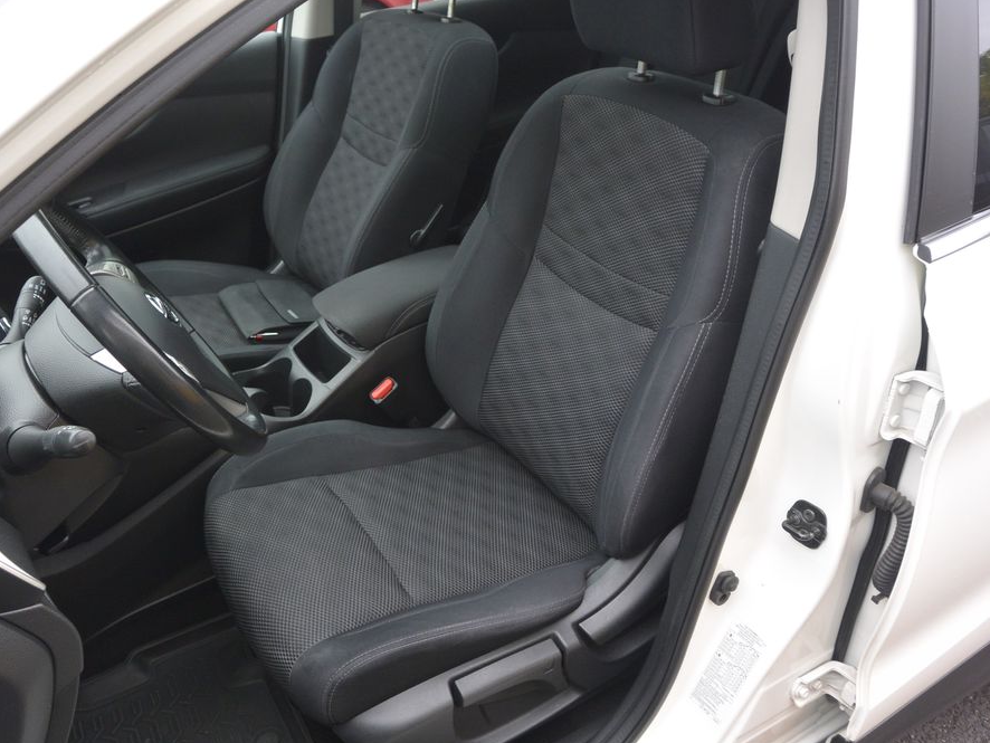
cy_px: 378
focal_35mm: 30
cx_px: 445
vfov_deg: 46.8
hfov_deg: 59.8
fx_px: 858
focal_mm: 10
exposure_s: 1/160
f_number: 3.5
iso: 200
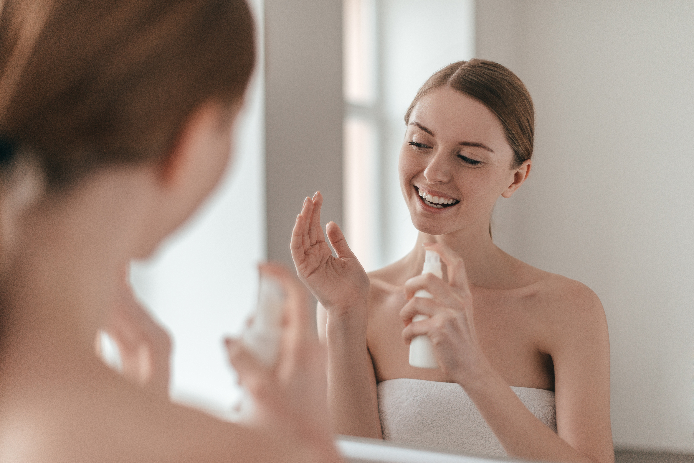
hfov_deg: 39.6
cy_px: 232
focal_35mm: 50
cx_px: 347
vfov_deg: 27.0
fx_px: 964
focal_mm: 50
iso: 320
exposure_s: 1/60
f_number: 1.8
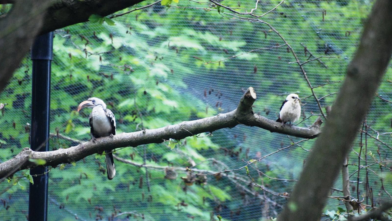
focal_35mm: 473
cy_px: 115
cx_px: 196
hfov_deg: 4.6
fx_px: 4916
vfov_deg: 2.6
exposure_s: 1/250
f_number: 5.6
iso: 1600
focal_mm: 300
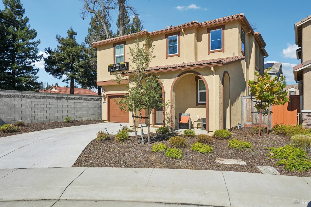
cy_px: 104
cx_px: 156
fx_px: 216
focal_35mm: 25
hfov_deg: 71.5
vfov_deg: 51.3
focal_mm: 25
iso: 400
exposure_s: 1/1250
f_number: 9
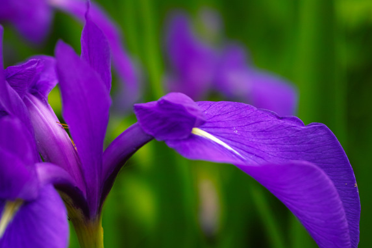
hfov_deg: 15.2
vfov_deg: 10.2
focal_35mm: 134
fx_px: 1385
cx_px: 99
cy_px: 160
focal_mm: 50
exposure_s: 1/1000
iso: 200
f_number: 2.8
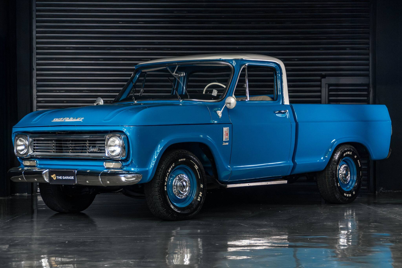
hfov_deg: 27.0
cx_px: 201
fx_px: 837
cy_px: 134
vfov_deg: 18.2
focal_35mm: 75
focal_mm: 50
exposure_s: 1/60
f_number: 4
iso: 4000
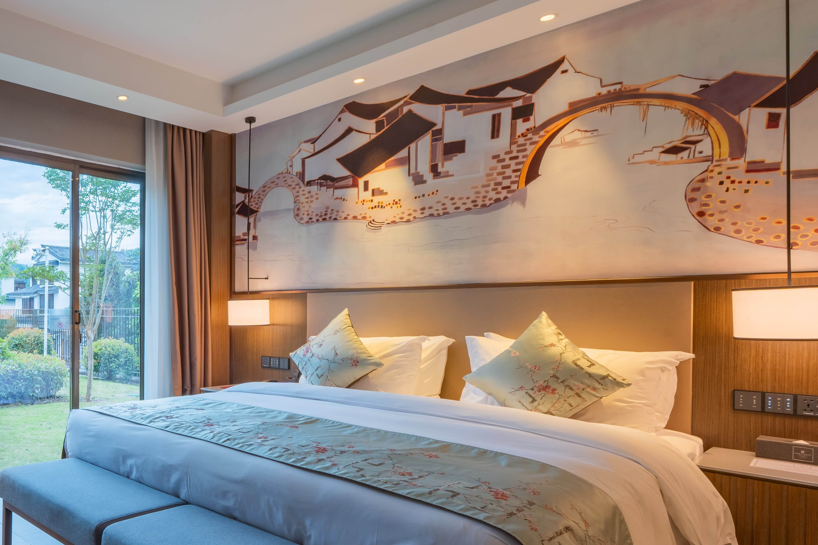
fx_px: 568
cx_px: 134
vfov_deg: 51.1
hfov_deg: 63.5
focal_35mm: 25
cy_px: 316
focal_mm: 14
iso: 200
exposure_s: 1/10
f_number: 13
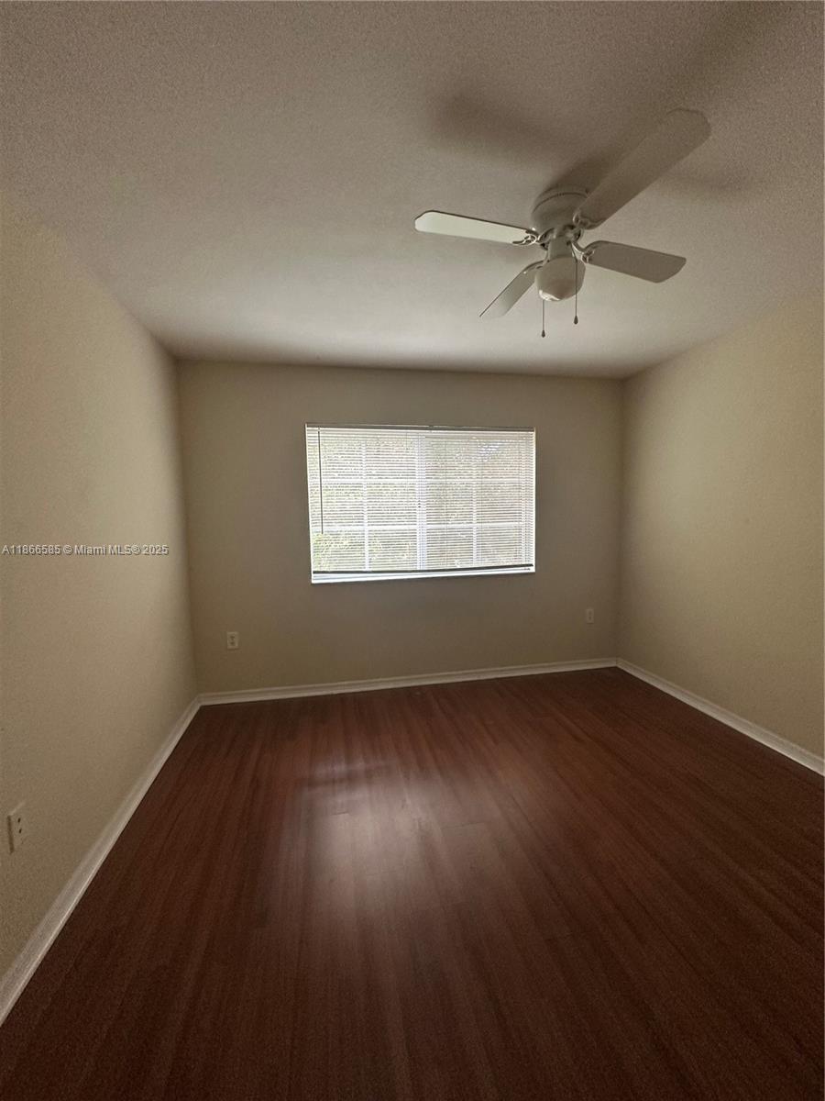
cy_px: 550
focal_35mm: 14
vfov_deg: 102.1
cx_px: 412
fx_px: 445
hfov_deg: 85.7
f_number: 2.2
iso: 250
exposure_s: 1/120
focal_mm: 2.22
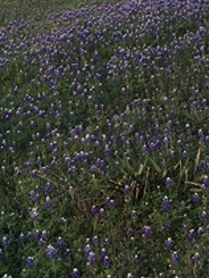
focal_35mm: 138
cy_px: 1
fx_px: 1109
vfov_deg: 14.1
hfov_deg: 10.8
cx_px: 78
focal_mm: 4.15
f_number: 2.2
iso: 25
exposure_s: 1/478
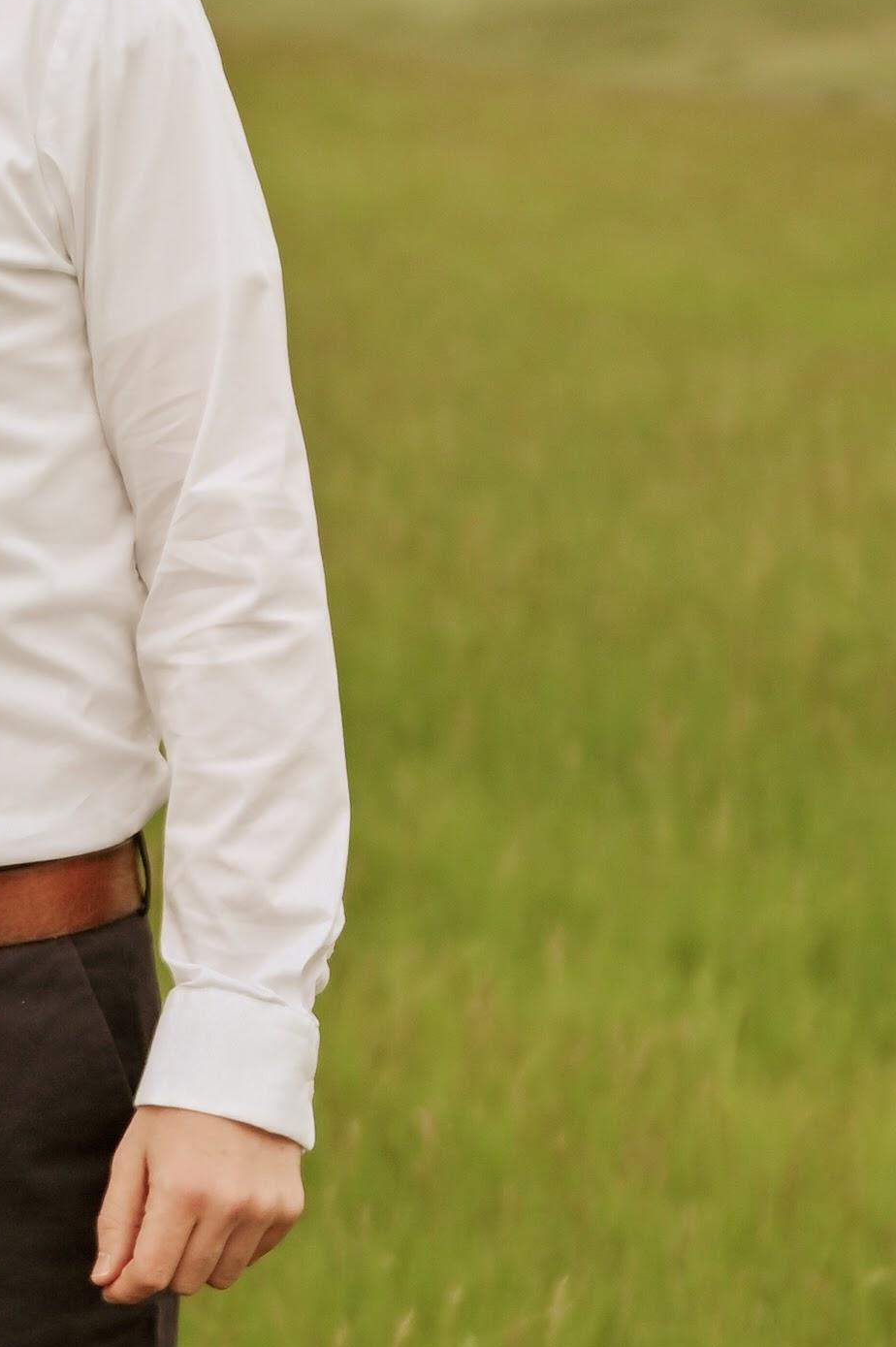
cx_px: -355
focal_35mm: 196
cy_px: 327
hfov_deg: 6.9
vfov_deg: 10.5
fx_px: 7328
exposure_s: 1/800
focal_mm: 45
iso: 140
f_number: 2.8
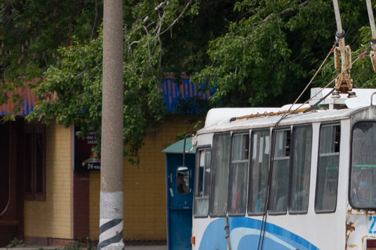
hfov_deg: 2.9
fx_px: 7361
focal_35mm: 705
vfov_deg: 1.9
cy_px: 95
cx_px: 380
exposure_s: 1/800
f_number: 7.1
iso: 400
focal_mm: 200
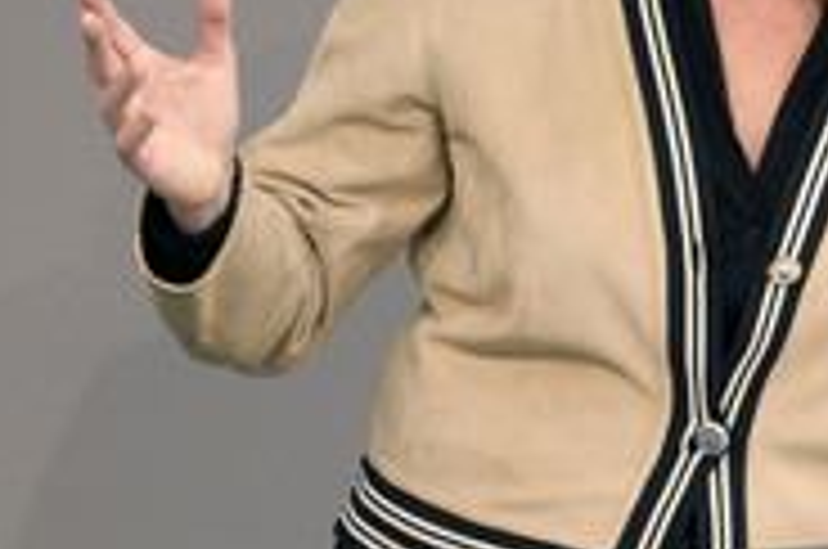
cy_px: 153
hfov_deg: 2.1
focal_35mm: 1006
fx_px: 23098
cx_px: 628
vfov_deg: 1.4
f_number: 5.6
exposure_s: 1/250
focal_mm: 410
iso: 10000
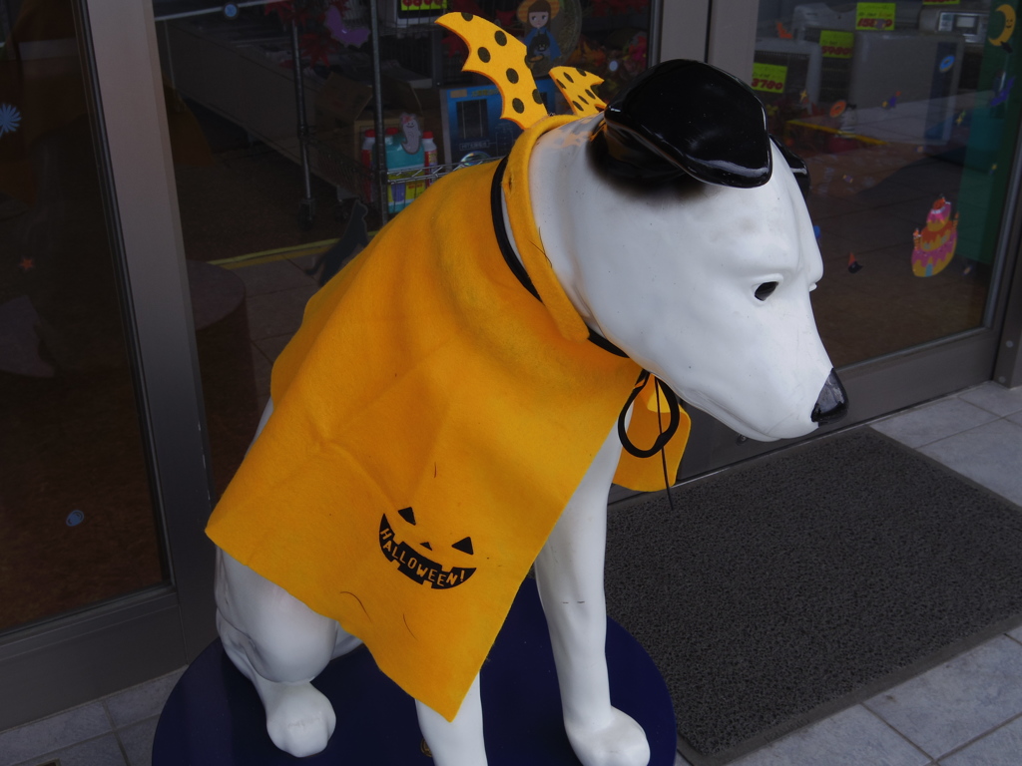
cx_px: 511
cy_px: 383
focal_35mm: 39
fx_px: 1151
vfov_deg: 36.8
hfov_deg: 47.9
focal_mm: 8.5
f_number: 5.6
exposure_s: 1/250
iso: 100
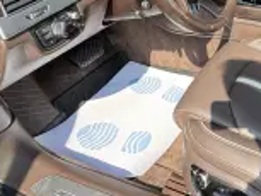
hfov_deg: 44.7
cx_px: 275
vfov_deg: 39.6
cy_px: 17
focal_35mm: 33
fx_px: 249
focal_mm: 2.22
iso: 40
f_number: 2.2
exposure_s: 1/207
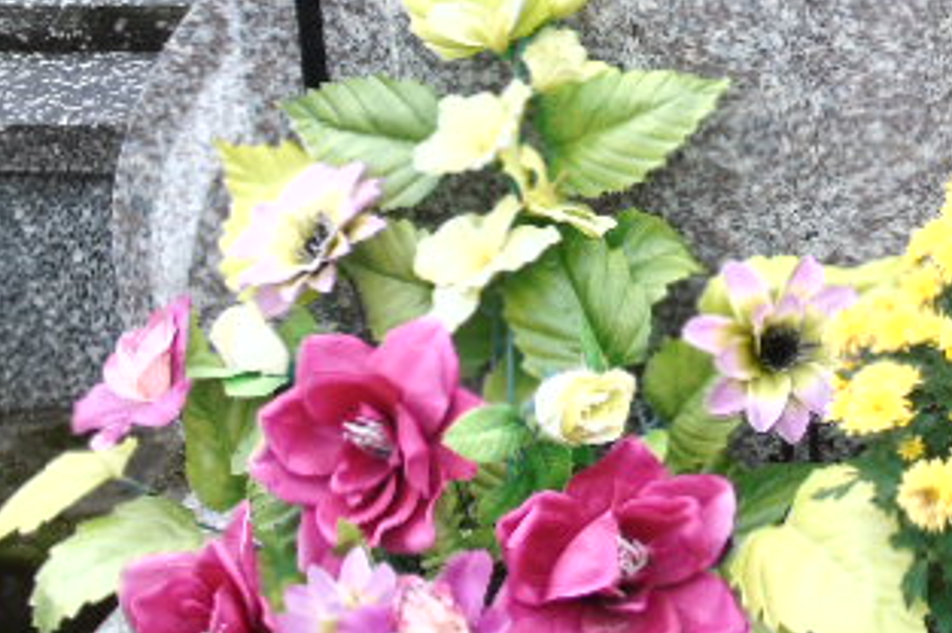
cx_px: 970
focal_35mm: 115
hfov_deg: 17.4
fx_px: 3038
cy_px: 61
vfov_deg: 11.8
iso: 160
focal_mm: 9.6
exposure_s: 1/30
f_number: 4.3
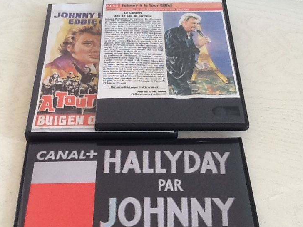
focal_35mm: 58
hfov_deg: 33.2
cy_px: 146
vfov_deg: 25.1
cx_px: 142
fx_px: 508
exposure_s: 1/30
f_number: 2.4
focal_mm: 2.03
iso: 40
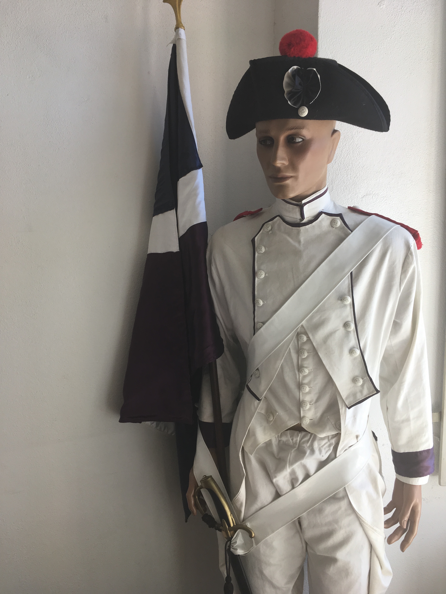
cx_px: 223
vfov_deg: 61.7
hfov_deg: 48.2
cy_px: 297
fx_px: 498
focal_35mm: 29
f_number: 2.2
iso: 32
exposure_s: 1/100
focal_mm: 4.15
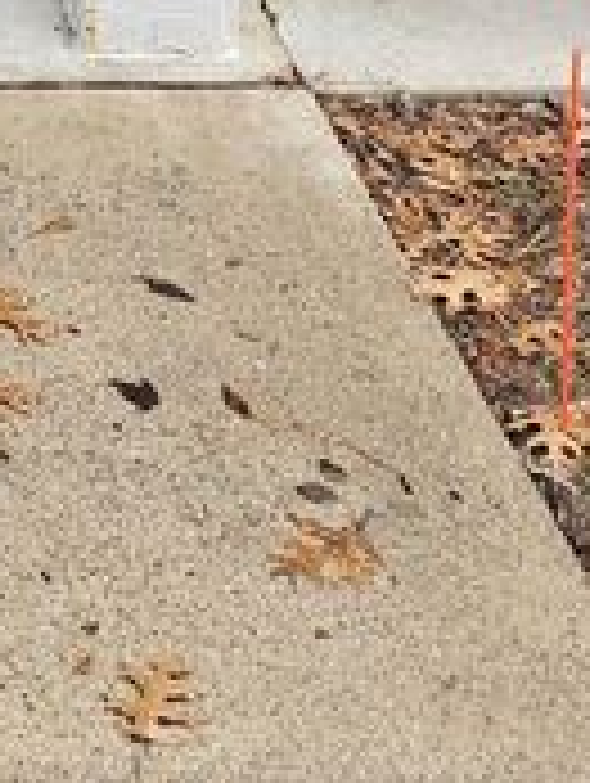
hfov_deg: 15.5
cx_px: -302
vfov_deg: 17.6
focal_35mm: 88
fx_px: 1995
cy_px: -664
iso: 50
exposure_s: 1/180
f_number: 1.8
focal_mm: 5.4
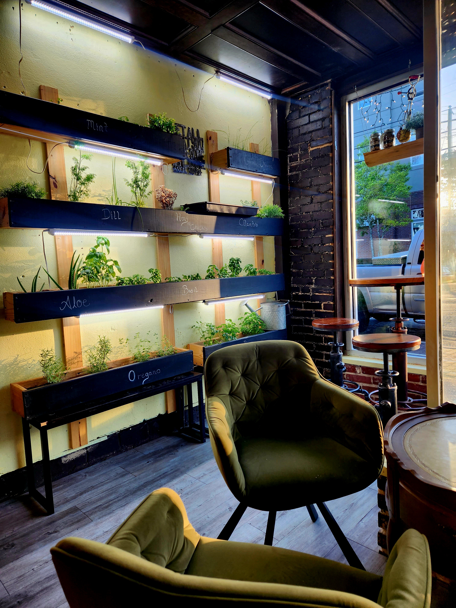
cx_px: 228
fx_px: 404
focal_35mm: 23
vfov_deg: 73.9
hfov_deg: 58.9
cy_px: 304
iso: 50
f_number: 1.8
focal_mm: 5.4
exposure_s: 1/120
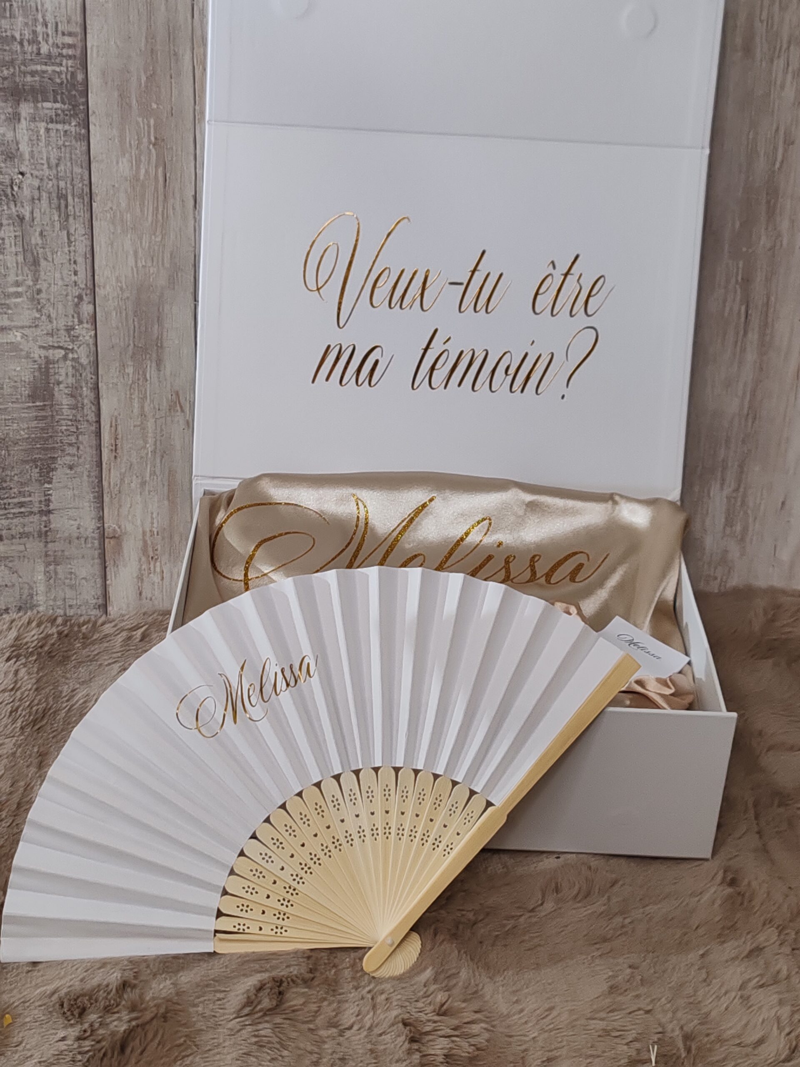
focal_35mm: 54
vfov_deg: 35.5
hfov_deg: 27.0
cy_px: 534
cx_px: 400
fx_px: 1664
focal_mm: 6.12
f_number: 1.9
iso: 1250
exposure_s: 1/100
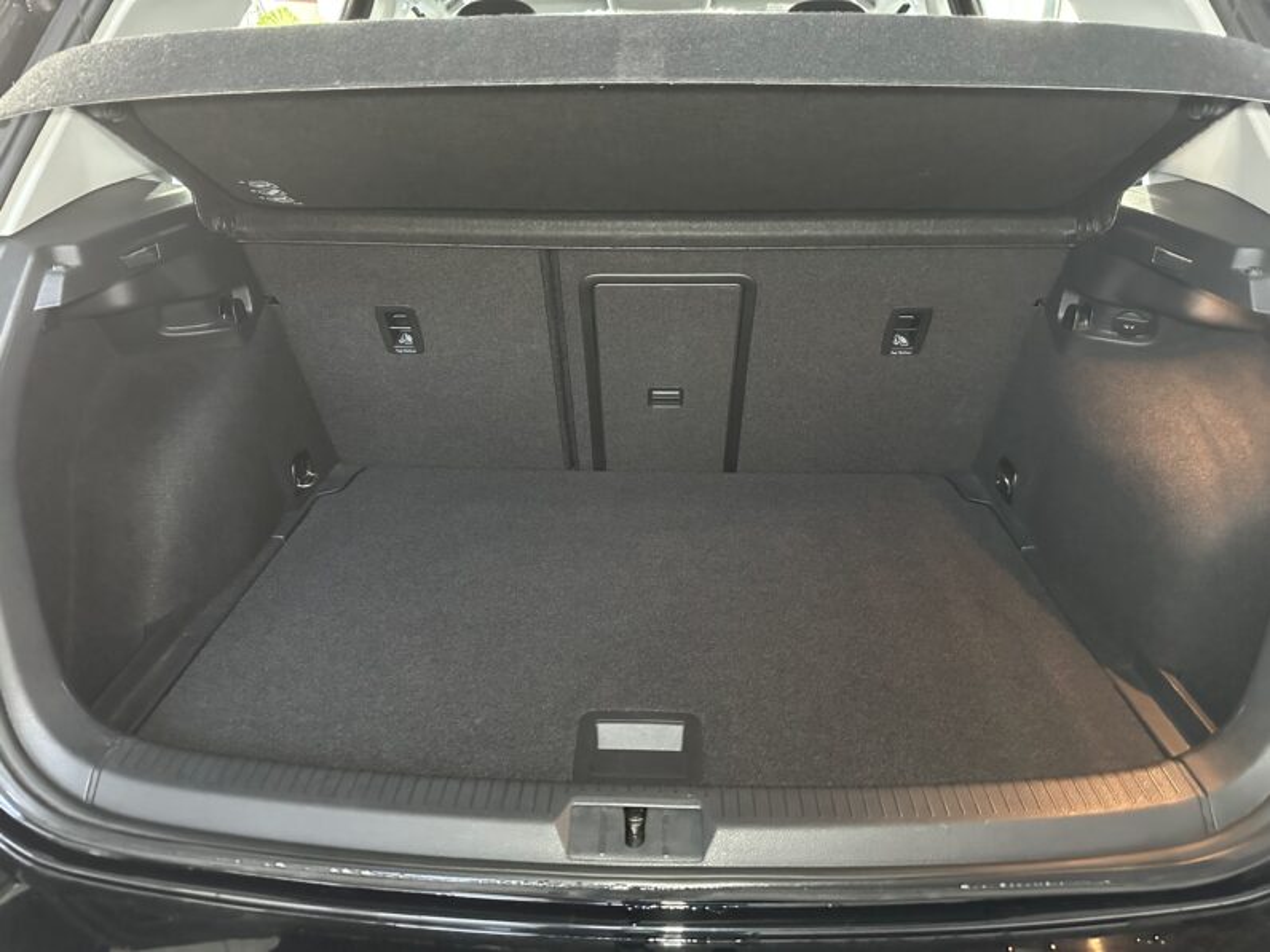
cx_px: 635
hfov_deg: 71.6
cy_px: 476
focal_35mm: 24
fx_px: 881
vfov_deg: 56.8
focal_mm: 6.86
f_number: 1.78
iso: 1000
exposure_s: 1/33
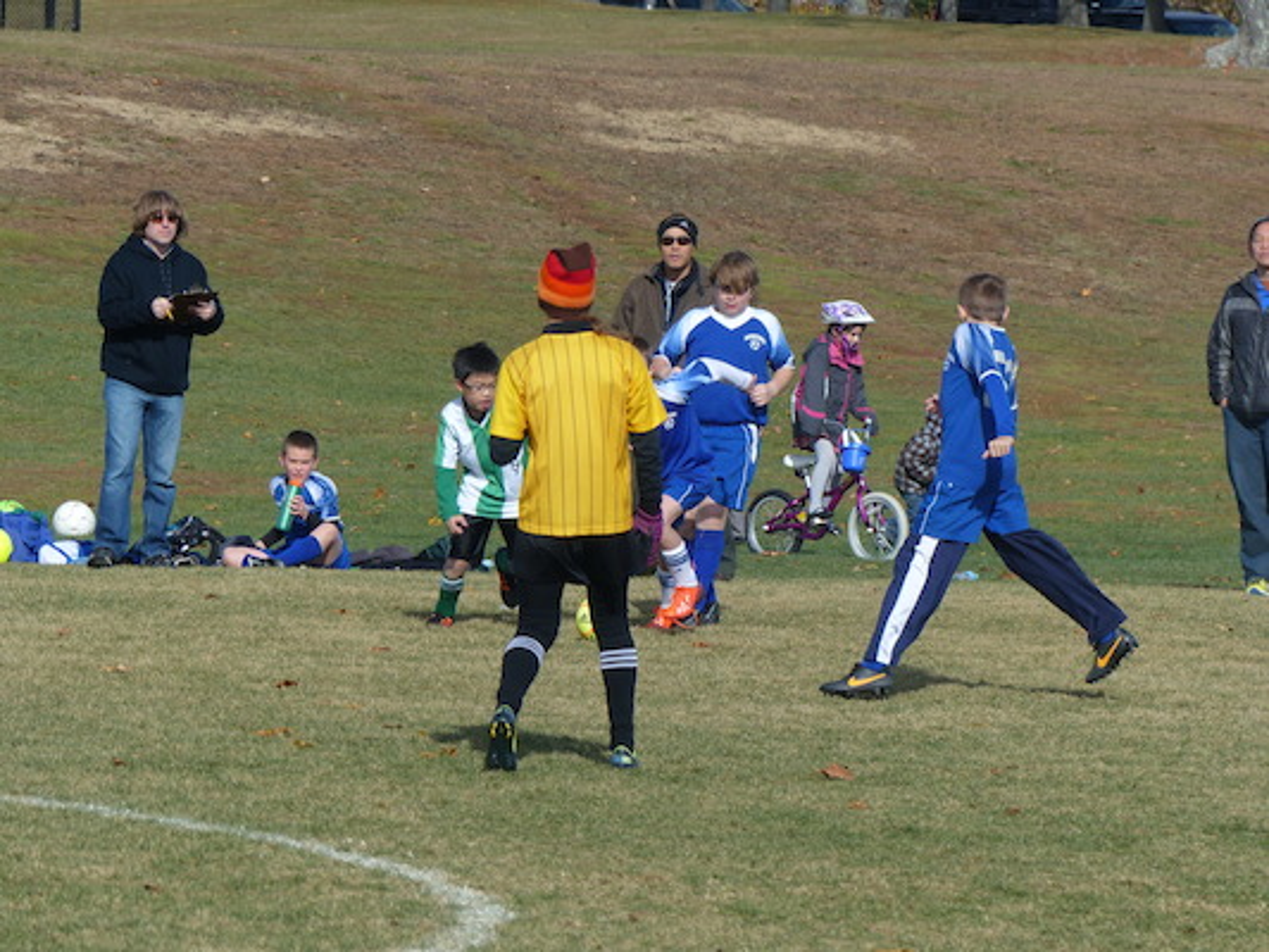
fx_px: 10890
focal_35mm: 297
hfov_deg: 6.7
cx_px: 634
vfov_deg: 5.0
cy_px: 476
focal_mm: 53.4
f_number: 3.2
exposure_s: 1/640
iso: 100
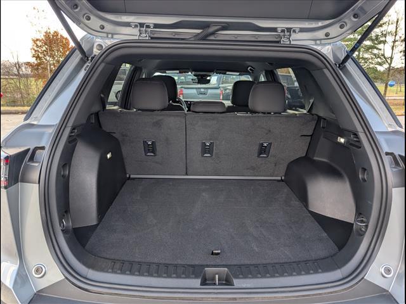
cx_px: 203
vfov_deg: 56.8
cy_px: 152
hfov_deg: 71.6
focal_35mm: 24
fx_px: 281
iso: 30
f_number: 1.68
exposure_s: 1/164
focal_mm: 6.9
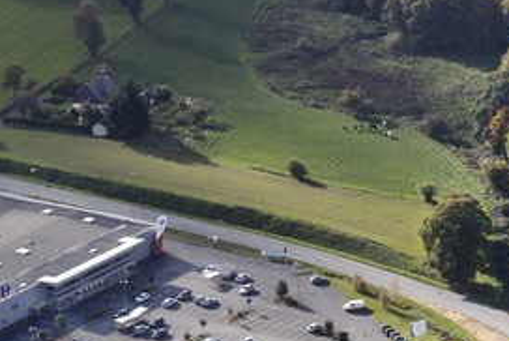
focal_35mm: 239
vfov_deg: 5.8
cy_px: 255
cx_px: 152
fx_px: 3383
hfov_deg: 8.6
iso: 800
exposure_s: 1/1000
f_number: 10
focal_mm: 155
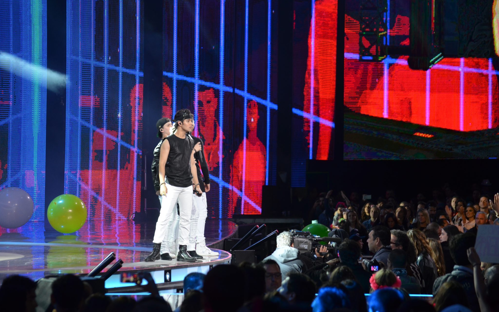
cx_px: 250
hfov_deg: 13.0
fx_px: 2183
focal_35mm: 161
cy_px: 161
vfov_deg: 8.2
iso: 800
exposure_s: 1/125
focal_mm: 105
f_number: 4.5
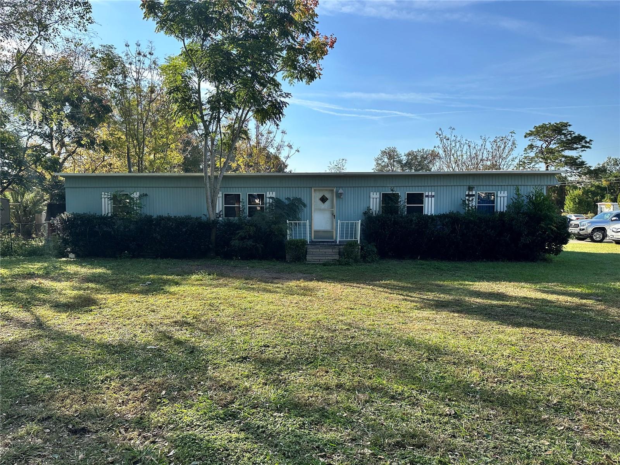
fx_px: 430
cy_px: 232
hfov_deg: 71.6
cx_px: 310
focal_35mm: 24
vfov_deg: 56.8
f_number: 1.78
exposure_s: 1/2660
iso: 80
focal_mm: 6.86
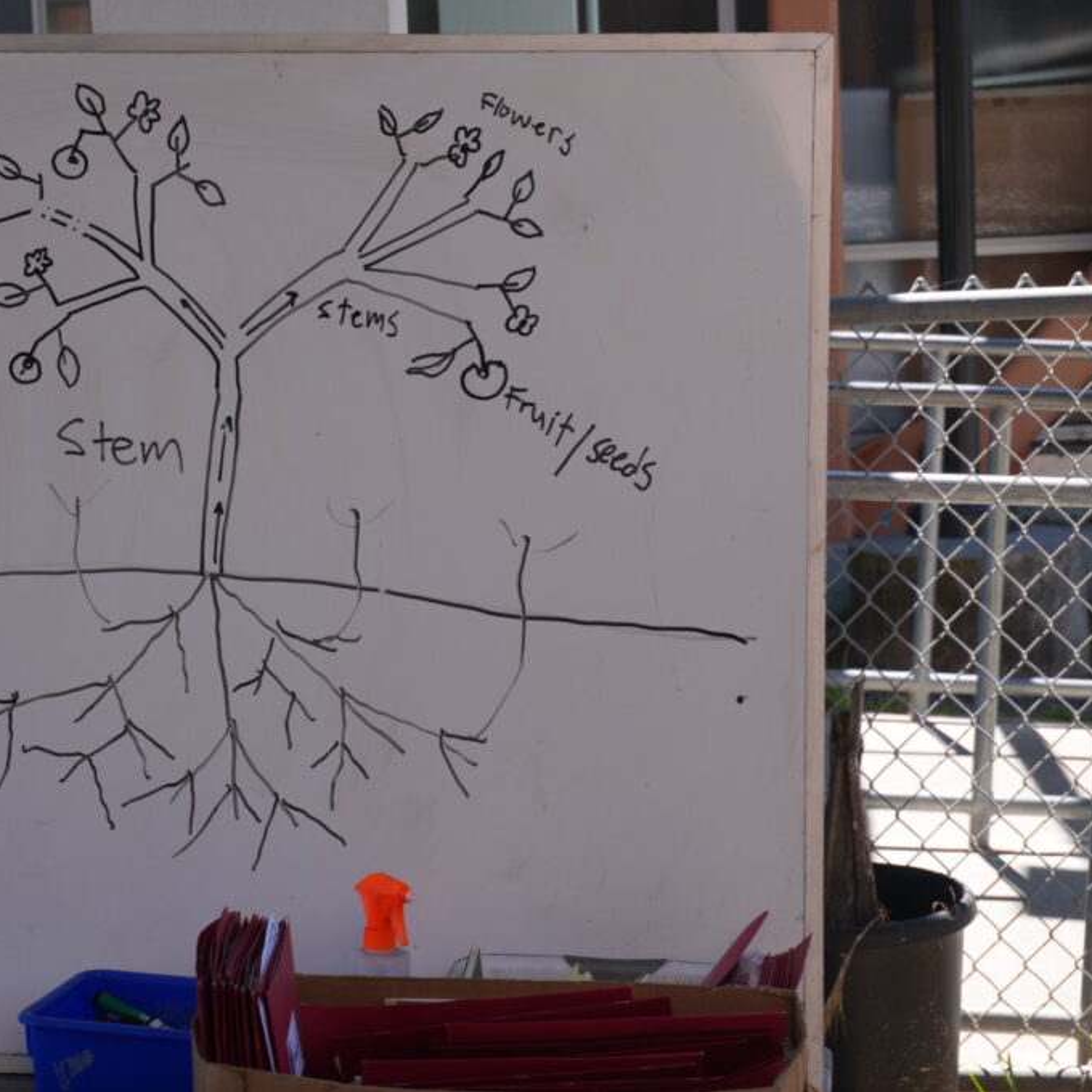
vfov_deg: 18.1
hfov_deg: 18.0
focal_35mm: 96
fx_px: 3426
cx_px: 326
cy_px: 544
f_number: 5.6
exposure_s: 1/160
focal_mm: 50
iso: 100
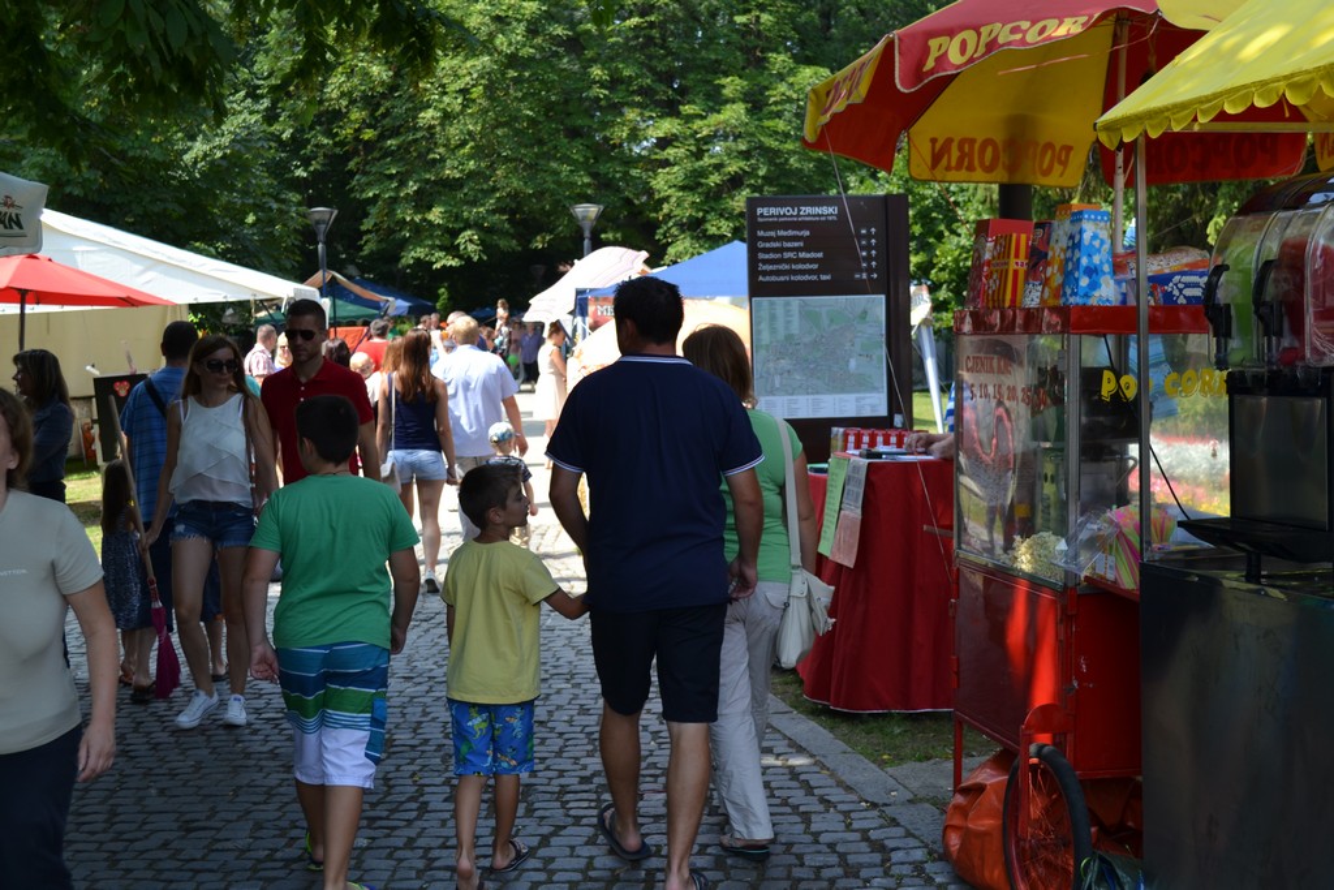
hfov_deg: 41.1
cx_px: 667
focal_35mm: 48
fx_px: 1779
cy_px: 445
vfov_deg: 28.1
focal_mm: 32
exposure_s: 1/125
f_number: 5.6
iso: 100
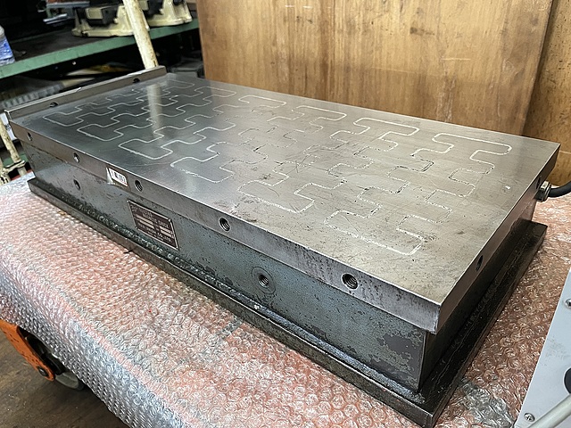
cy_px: 214
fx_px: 429
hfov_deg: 67.3
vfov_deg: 53.1
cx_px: 286
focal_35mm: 26
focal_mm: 5.1
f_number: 1.6
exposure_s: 1/84
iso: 125
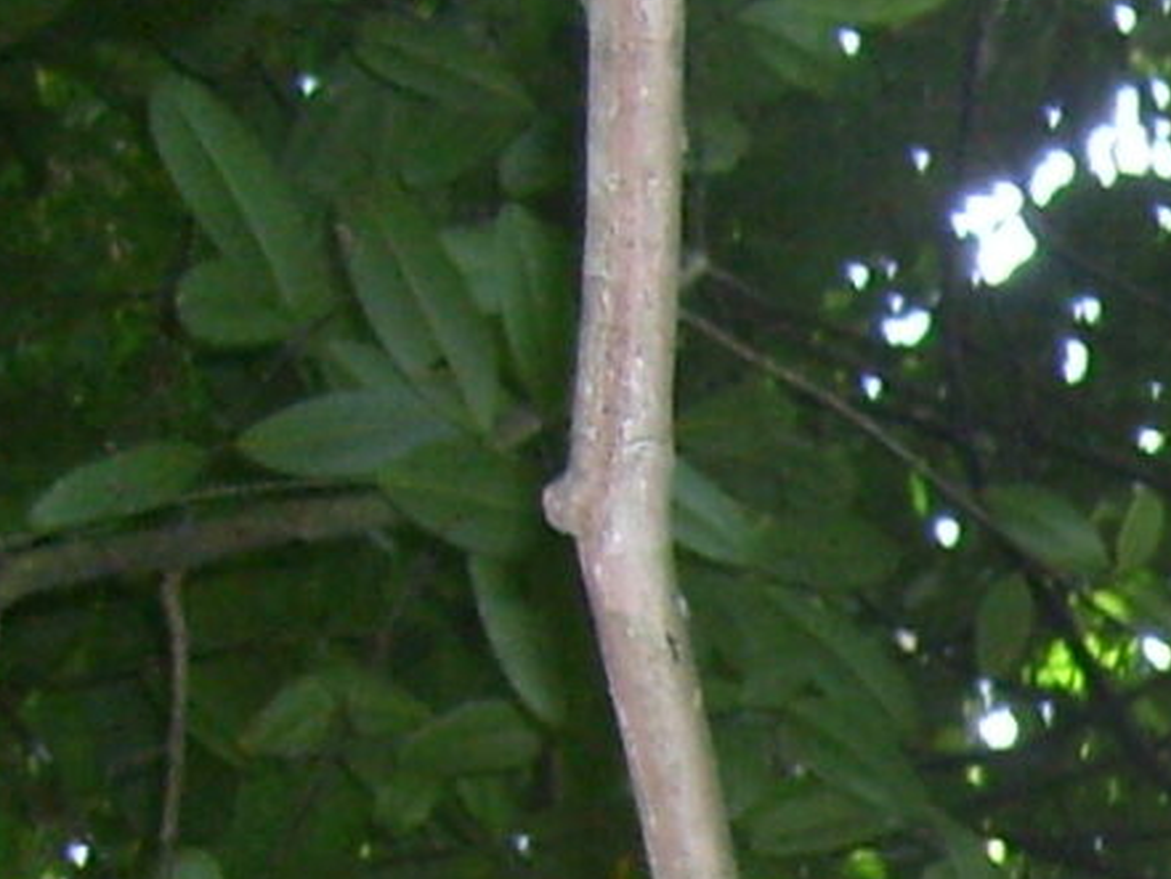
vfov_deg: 7.0
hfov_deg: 8.6
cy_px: 1912
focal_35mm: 203
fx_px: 6869
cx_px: 3155
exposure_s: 1/45
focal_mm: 5.8
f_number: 2.8
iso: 100
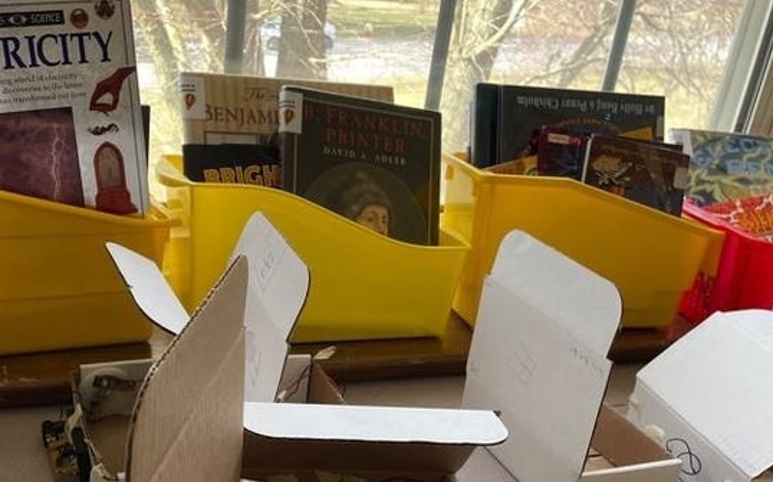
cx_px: 309
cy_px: 347
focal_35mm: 41
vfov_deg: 30.8
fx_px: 864
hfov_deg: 47.9
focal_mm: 4.2
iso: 100
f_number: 1.6
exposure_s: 1/121
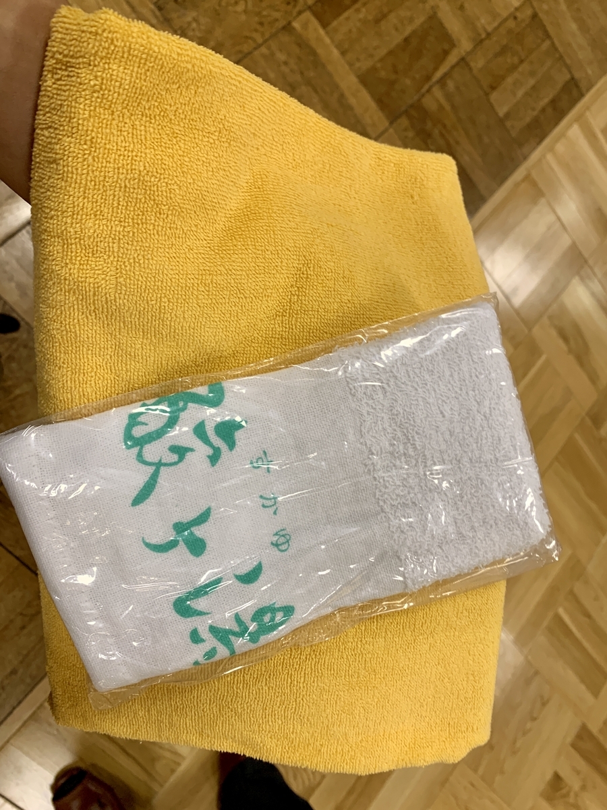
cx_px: 304
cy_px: 405
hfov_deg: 53.1
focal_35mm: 26
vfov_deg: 67.3
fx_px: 608
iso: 80
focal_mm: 4.25
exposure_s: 1/50
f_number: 1.8
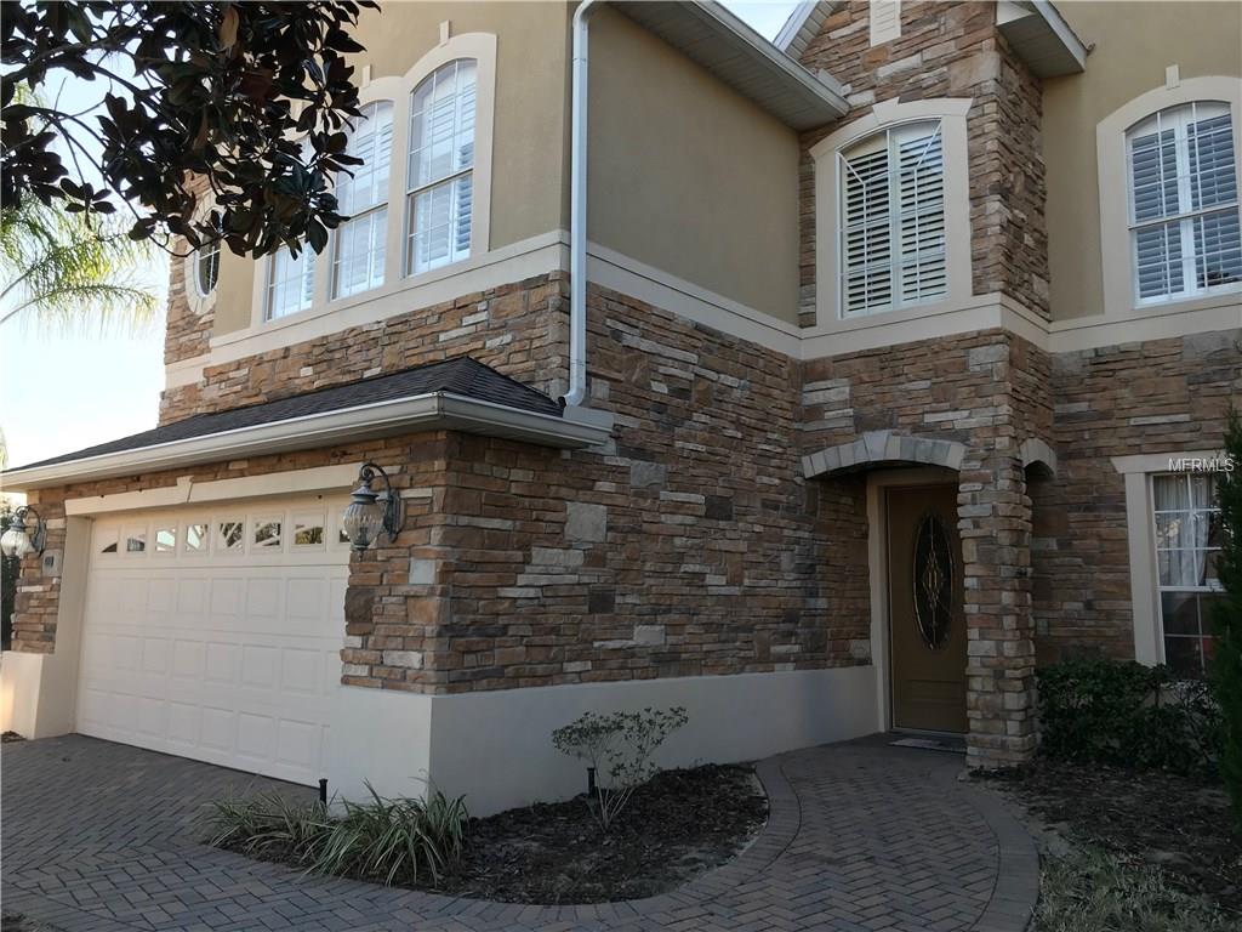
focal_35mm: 28
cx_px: 621
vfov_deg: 49.7
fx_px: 1005
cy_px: 466
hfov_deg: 63.4
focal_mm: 3.99
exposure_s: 1/330
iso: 20
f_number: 1.8
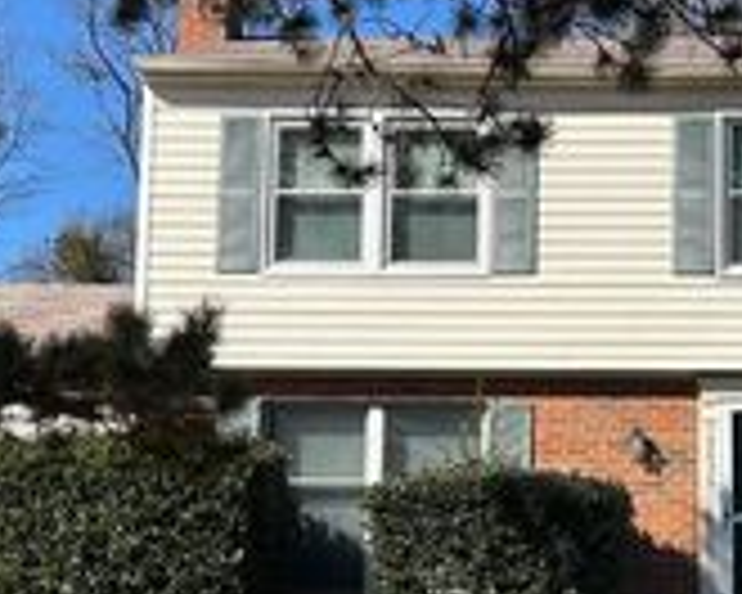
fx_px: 1691
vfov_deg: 19.8
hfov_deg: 24.4
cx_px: 589
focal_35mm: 77
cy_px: 394
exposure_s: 1/2841
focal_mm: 5.7
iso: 50
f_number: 1.5
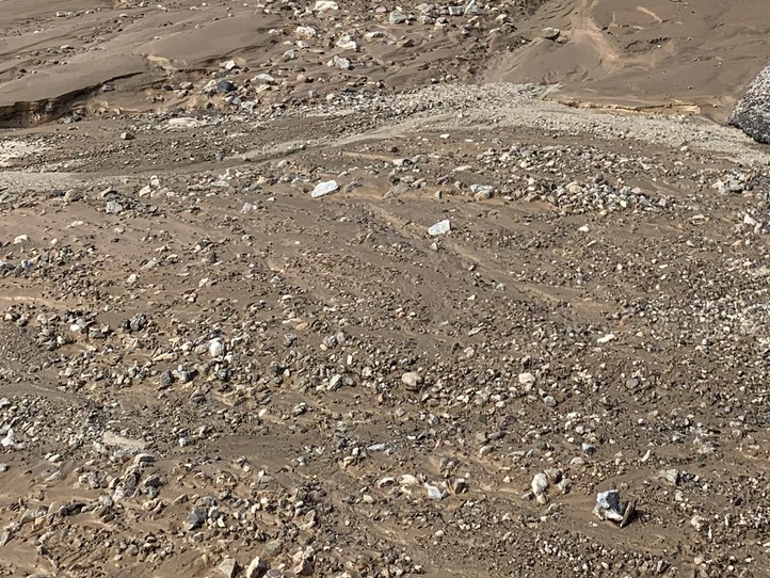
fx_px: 1602
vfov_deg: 19.5
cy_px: -71
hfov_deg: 26.6
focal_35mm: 72
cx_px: 597
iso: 25
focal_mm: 4.25
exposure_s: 1/2545
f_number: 1.8
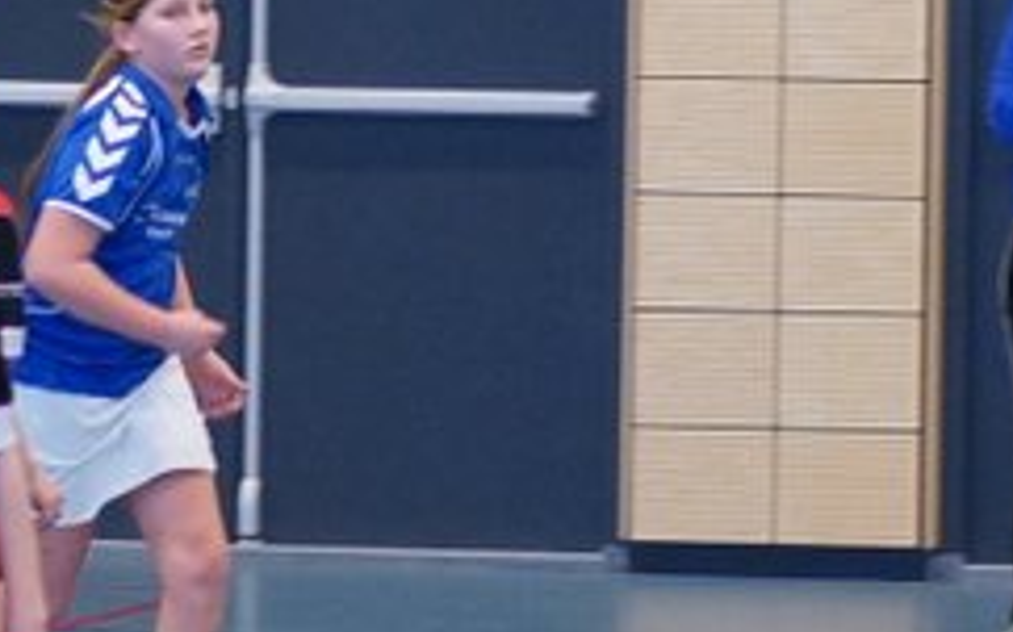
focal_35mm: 323
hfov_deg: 6.5
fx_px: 8913
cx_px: 678
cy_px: 419
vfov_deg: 4.1
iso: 800
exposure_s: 1/200
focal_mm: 50
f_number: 2.5
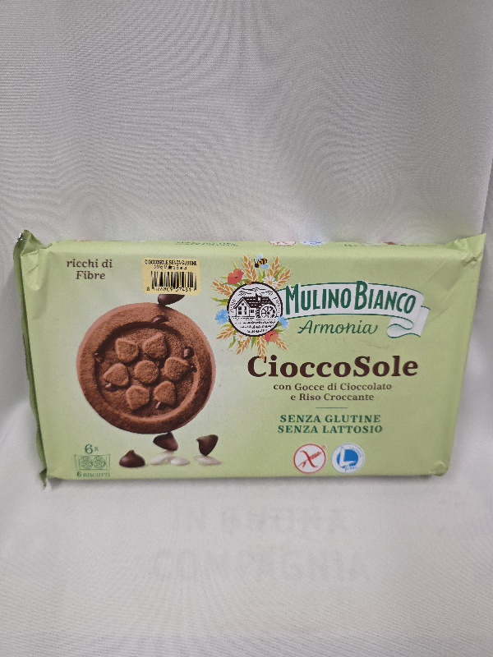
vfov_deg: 73.9
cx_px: 246
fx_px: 437
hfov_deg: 58.9
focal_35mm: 23
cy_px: 328
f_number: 1.7
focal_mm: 6.3
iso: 400
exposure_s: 1/101
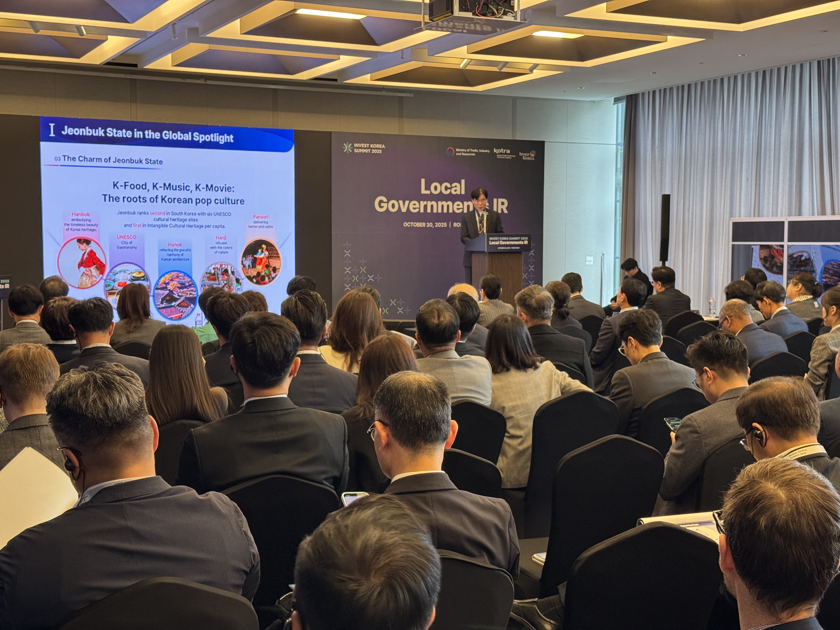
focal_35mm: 48
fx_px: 1165
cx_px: 420
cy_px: 315
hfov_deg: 39.7
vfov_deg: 30.3
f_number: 1.78
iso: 200
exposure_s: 1/60
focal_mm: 6.76
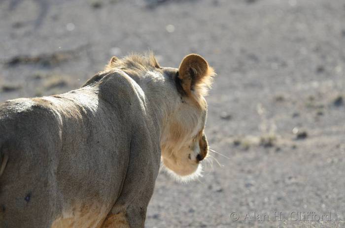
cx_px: 172
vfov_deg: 3.5
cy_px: 114
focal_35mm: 390
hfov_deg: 5.3
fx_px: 3728
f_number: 5.3
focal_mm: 260
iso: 280
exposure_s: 1/500
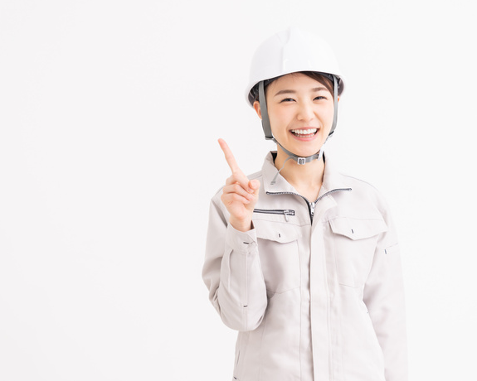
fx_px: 1129
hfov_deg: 23.8
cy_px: 189
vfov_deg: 19.2
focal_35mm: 80
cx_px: 251
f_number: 3.2
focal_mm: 70
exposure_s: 1/80
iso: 100
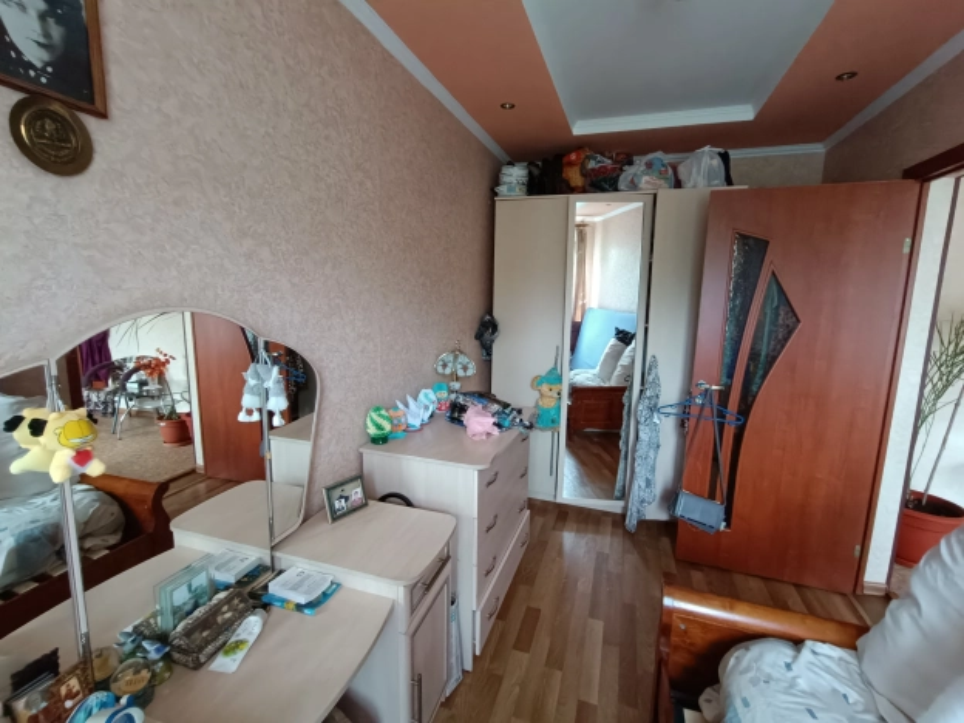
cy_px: 362
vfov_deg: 78.1
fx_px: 446
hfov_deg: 94.5
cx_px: 482
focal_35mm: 16
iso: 874
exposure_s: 1/25
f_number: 2.2
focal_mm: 1.66
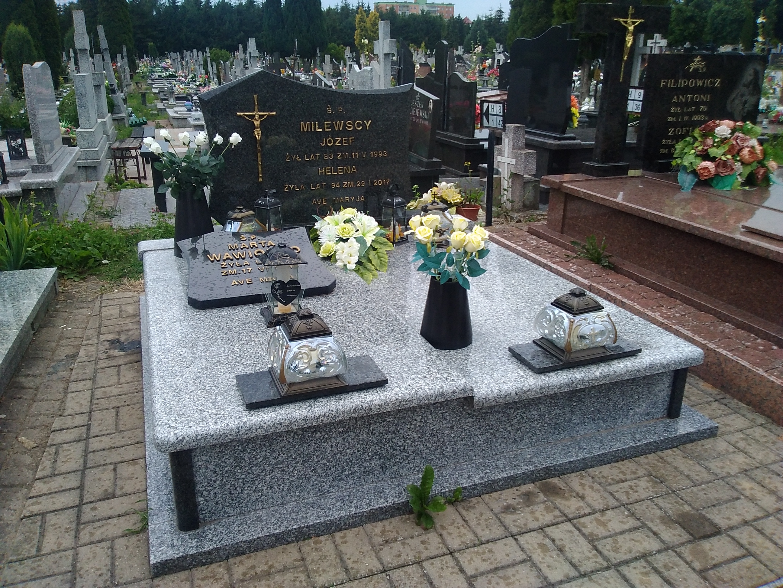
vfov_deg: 48.2
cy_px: 294
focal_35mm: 29
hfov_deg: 61.7
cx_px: 392
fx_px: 656
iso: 100
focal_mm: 2.39
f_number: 2.4
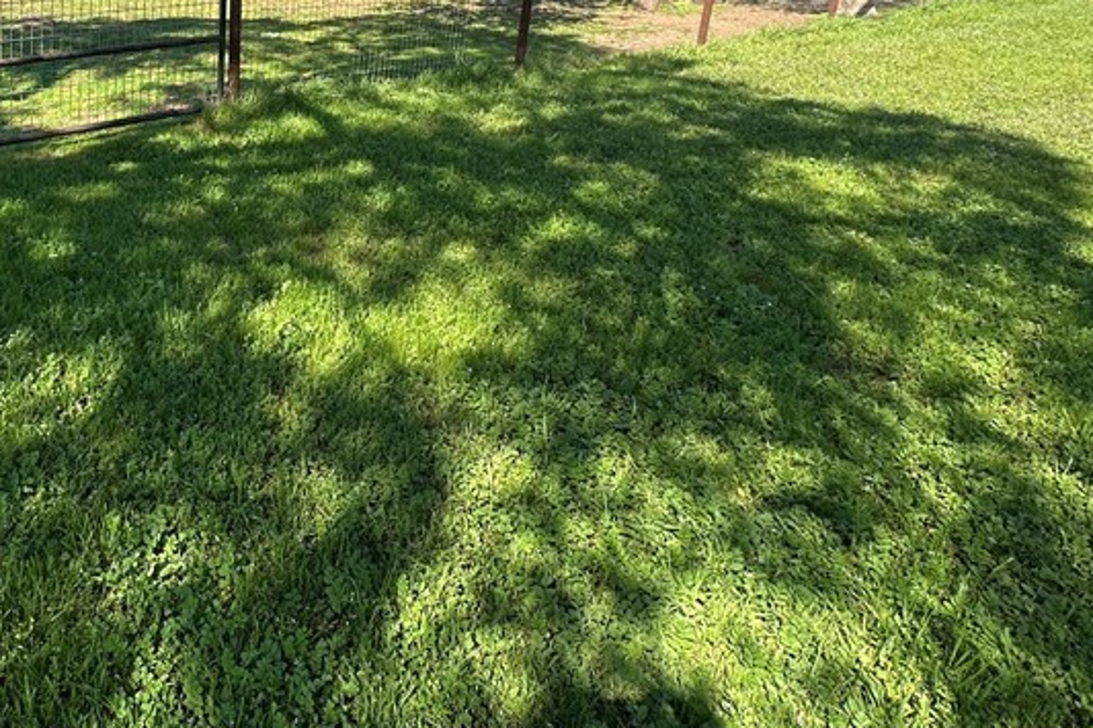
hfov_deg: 60.8
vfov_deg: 41.2
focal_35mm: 28
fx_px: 850
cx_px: 236
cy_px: 21
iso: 40
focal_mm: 2.22
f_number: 2.2
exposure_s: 1/779
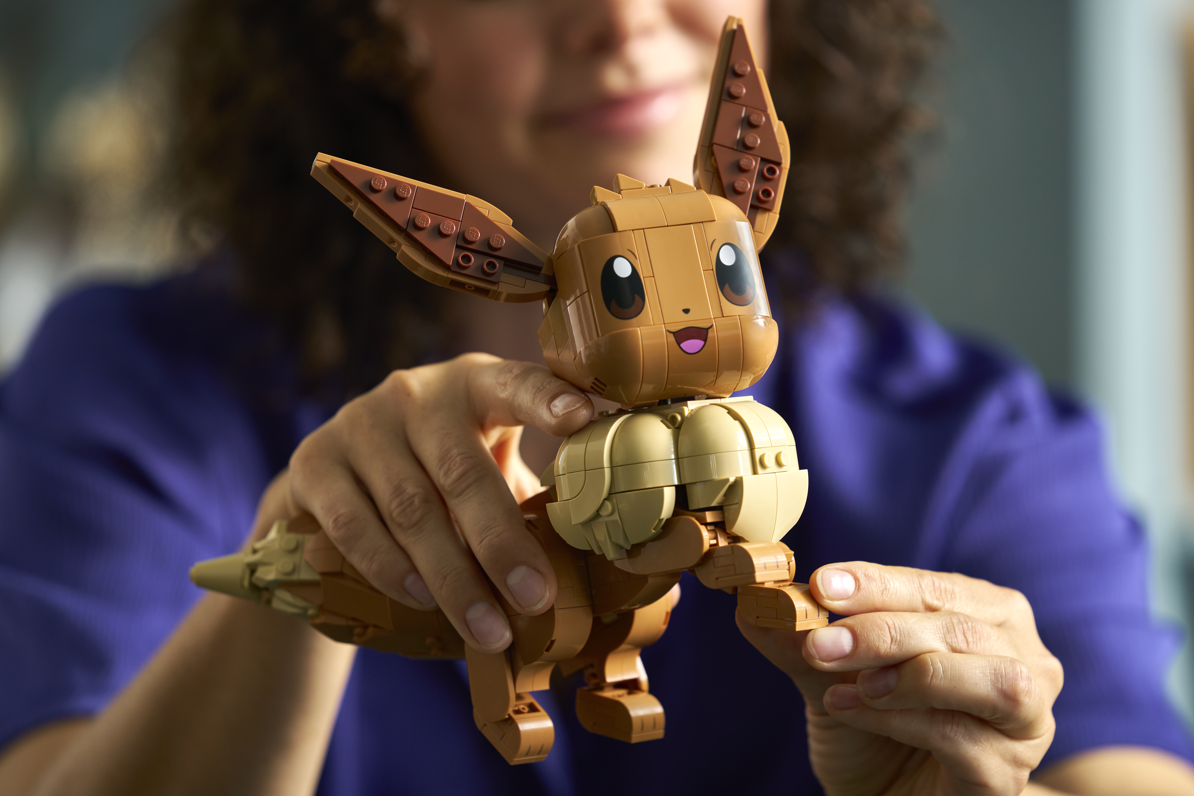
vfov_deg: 7.0
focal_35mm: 197
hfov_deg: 10.4
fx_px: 6533
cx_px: 597
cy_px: 398
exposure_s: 1/80
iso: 400
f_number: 4
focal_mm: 197
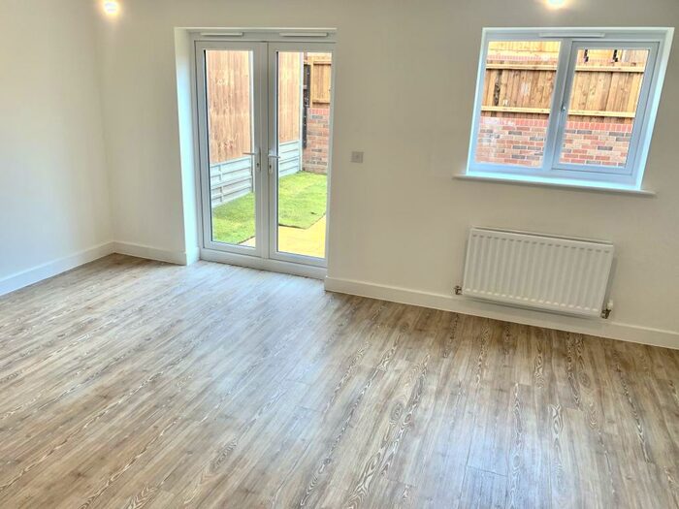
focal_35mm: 26
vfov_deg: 53.1
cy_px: 254
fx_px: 510
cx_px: 340
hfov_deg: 67.3
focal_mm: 4.25
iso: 50
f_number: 1.8
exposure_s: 1/121
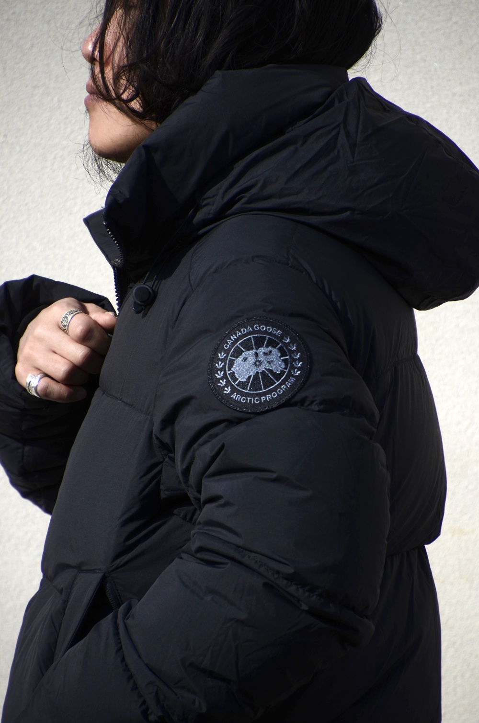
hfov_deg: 3.0
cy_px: 362
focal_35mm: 450
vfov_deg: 4.6
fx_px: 9018
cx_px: 240
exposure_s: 1/1000
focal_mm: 300
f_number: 6.3
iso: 125
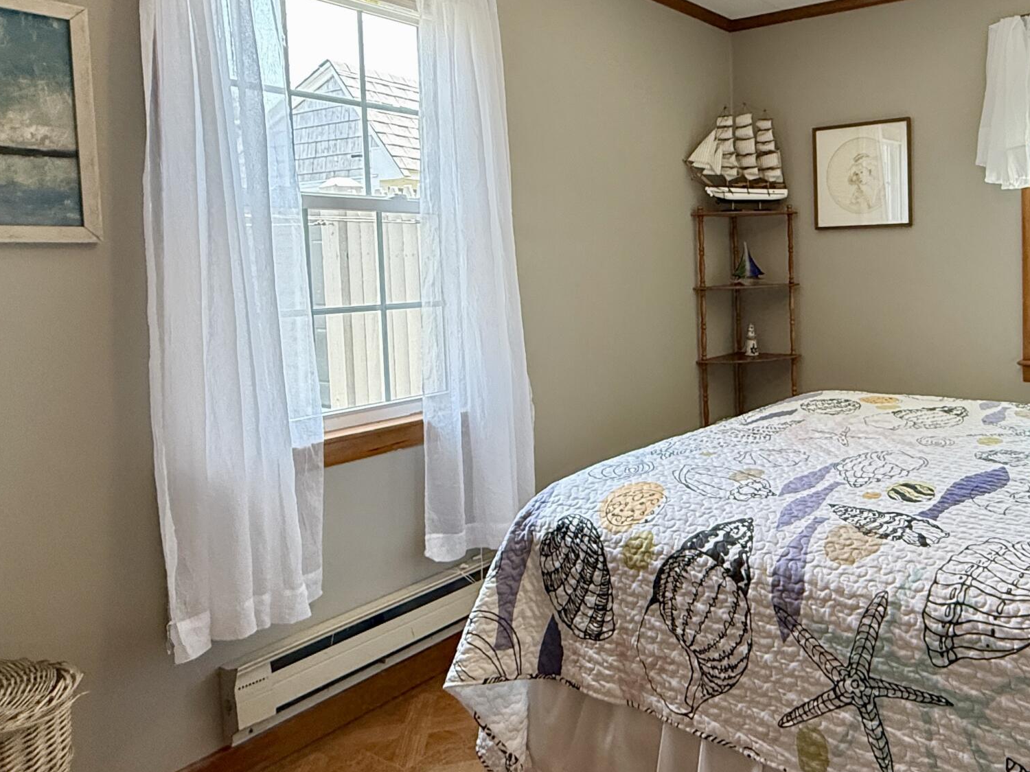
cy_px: 309
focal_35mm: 28
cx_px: 759
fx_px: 833
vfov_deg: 49.4
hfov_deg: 60.4
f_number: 2.2
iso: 400
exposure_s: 1/120
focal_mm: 2.22
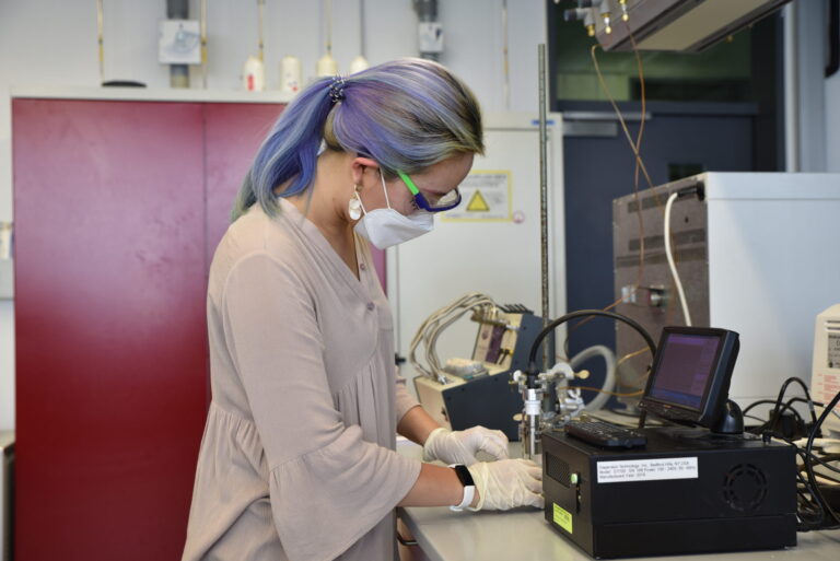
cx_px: 420
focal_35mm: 42
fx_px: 981
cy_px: 280
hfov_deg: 46.4
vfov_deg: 31.9
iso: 500
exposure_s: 1/60
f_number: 4
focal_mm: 42
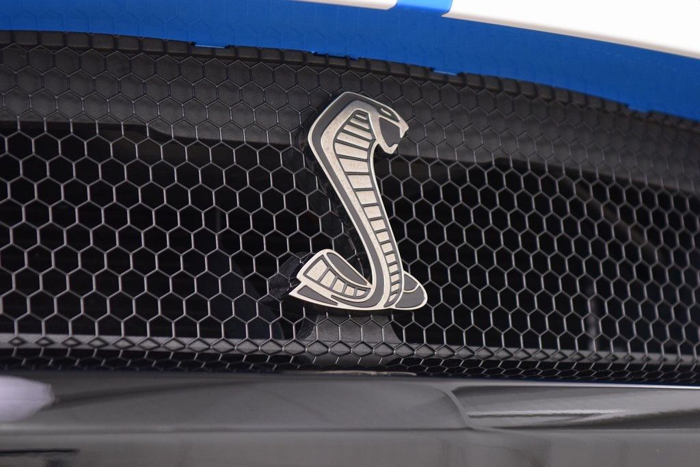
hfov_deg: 19.5
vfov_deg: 13.0
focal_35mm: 105
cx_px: 350
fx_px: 2042
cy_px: 234
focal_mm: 70
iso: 1600
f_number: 4
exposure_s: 1/30
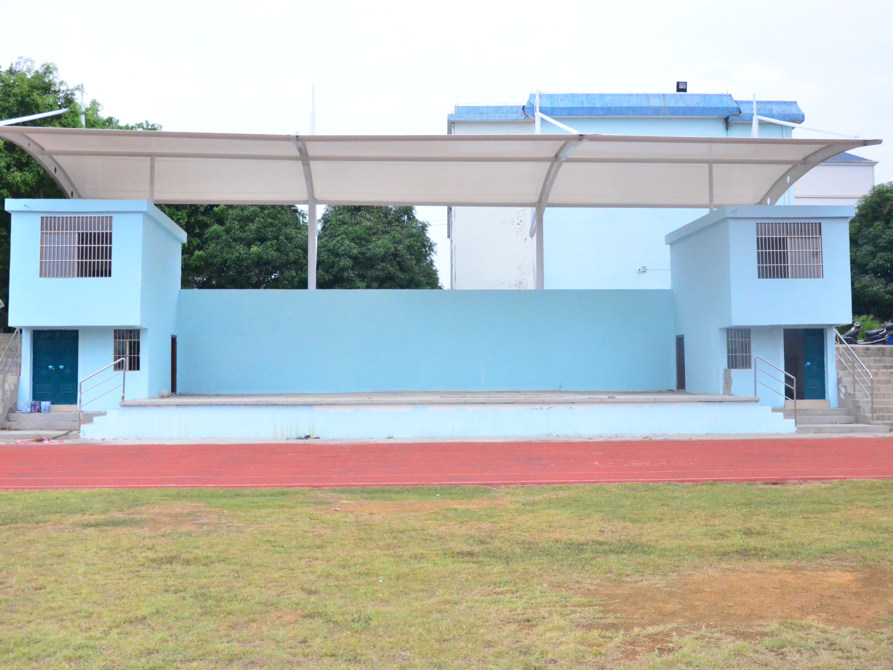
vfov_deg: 36.0
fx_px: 1032
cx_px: 453
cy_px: 319
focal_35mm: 40
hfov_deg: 46.8
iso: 4500
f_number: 3.8
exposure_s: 1/8000
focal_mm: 22
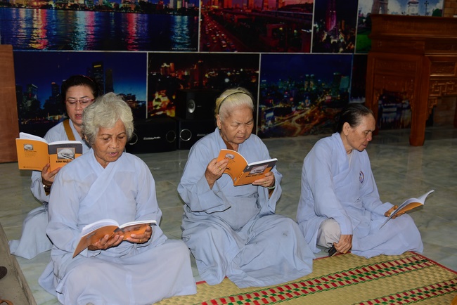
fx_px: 584
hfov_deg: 42.7
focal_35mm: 46
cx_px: 228
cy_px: 152
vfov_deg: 29.3
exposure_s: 1/60
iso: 320
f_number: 4
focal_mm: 46
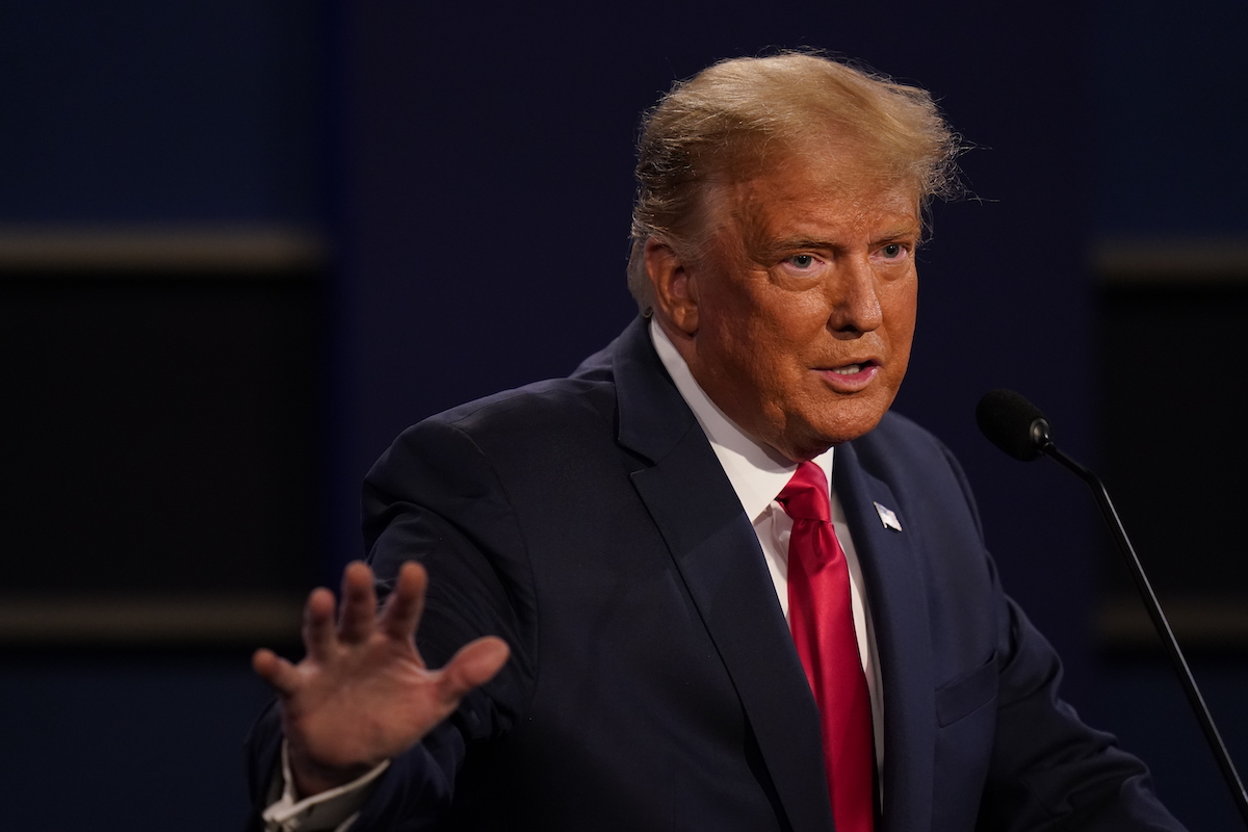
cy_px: 416
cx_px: 624
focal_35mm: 560
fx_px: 19412
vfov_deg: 2.5
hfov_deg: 3.7
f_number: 4
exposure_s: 1/400
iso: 4000
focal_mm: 560
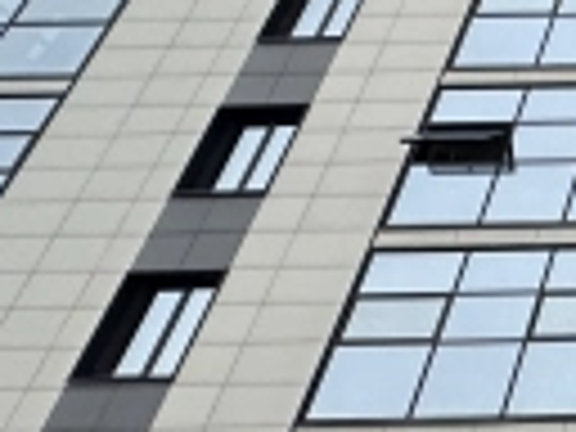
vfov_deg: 21.4
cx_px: 1130
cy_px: 94
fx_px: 1131
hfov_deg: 18.9
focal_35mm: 68
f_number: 2.2
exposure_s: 1/95
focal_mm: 2.22
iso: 320
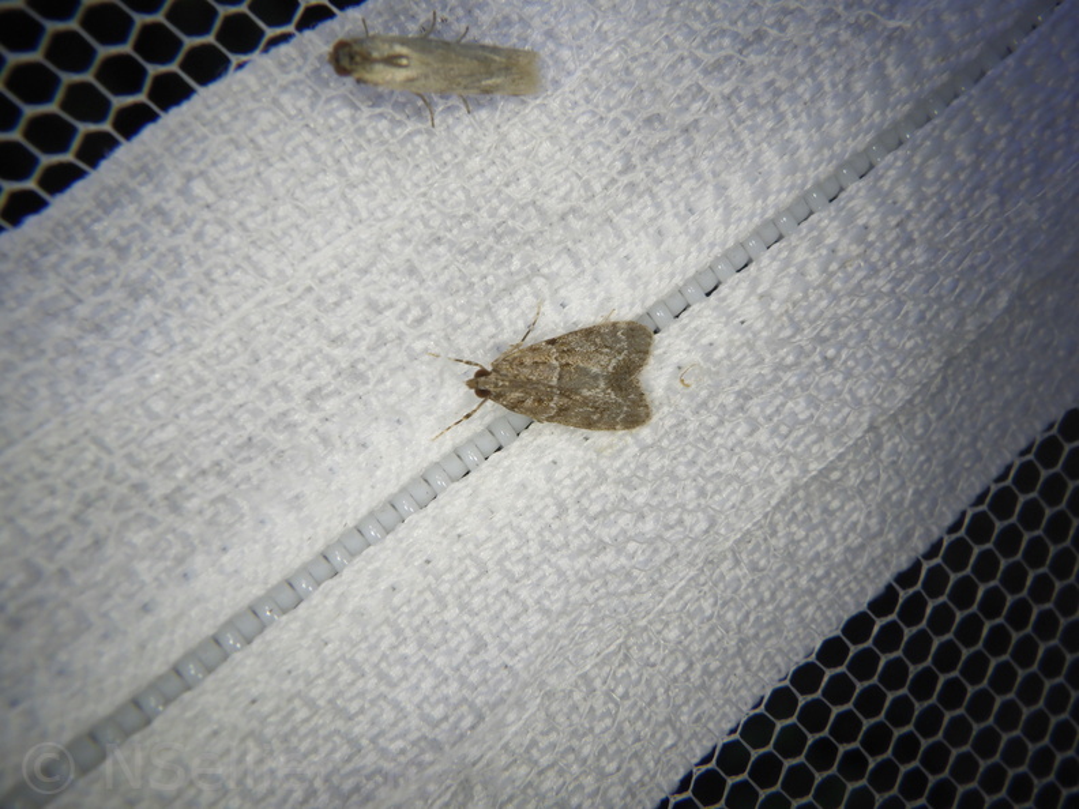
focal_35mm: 34
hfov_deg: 54.0
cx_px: 540
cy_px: 404
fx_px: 1060
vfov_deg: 41.8
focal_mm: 6.1
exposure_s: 1/800
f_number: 4.6
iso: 125
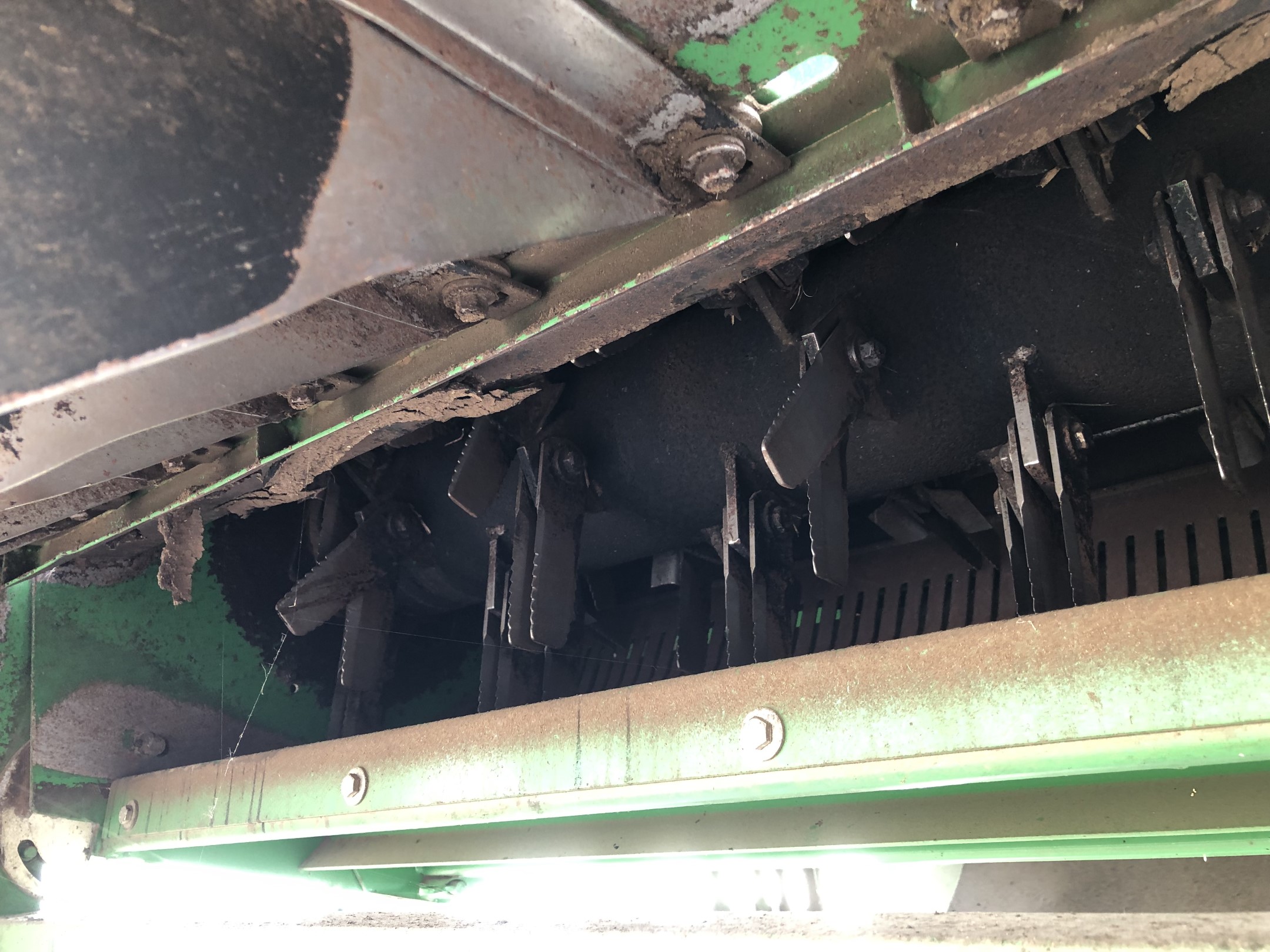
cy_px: 476
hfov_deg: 63.4
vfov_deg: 49.7
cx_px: 635
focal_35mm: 28
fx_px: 1027
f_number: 1.8
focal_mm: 3.99
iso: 40
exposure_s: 1/20
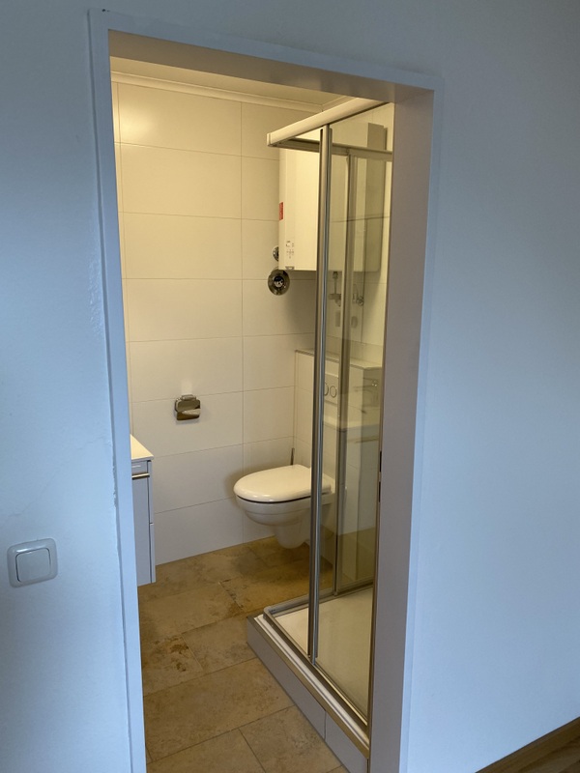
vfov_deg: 67.3
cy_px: 386
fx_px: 581
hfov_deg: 53.1
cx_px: 290
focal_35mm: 26
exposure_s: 1/121
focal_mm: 4.25
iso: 125
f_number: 1.8
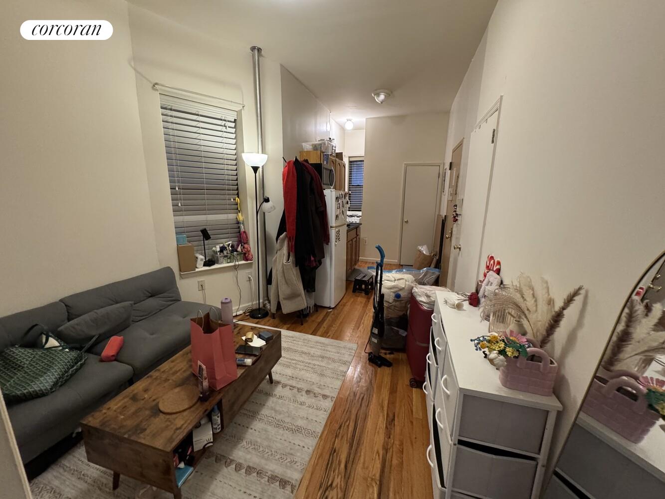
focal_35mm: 14
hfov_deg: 102.1
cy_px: 250
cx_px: 332
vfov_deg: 85.7
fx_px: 269
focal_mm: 2.22
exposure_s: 1/60
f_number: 2.2
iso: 500
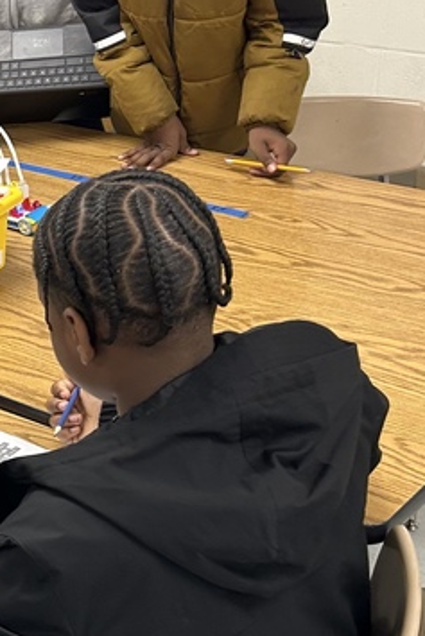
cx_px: -195
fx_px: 1380
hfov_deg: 16.1
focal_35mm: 78
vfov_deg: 25.9
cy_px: 392
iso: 125
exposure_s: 1/120
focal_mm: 5.7
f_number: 1.5
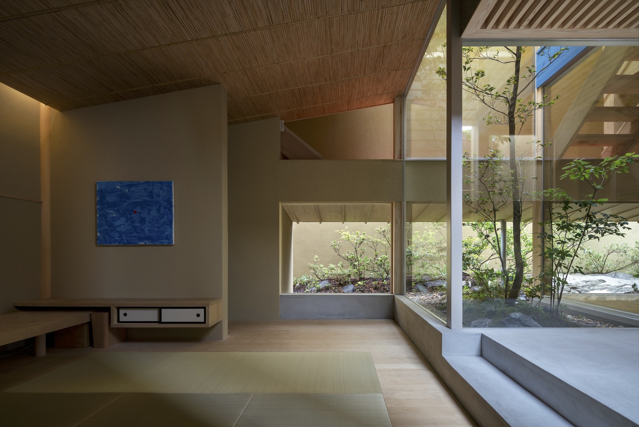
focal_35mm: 17
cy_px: 214
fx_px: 302
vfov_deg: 70.5
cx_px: 320
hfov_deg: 93.3
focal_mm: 17
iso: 200
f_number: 9.5
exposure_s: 1/1.43
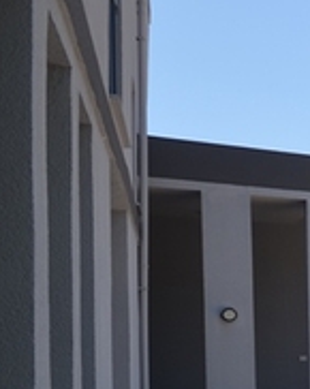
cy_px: 325
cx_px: 696
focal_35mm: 56
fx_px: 644
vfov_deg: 32.5
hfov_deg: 16.3
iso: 100
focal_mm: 10
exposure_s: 1/250
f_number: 8
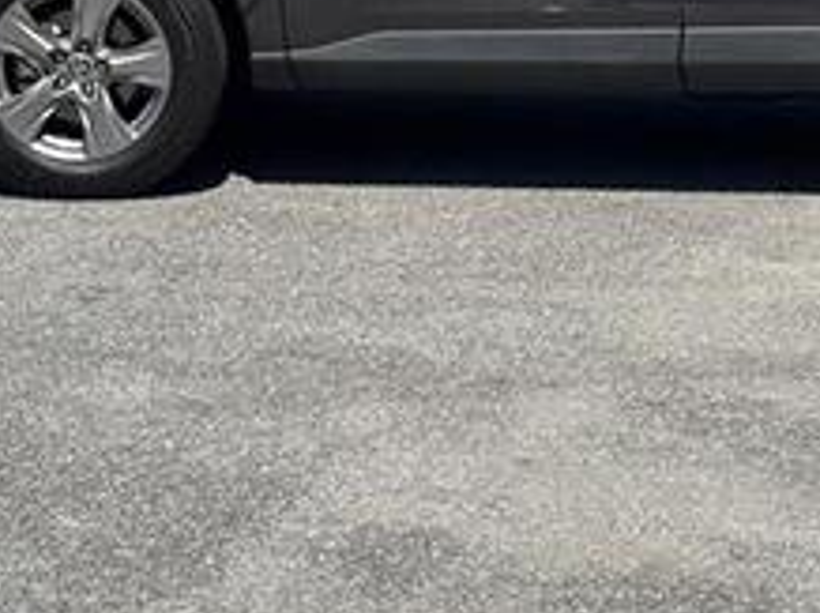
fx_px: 2627
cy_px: -71
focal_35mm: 111
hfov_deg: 17.6
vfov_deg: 13.1
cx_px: 628
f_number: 1.78
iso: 64
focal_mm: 6.76
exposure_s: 1/6410
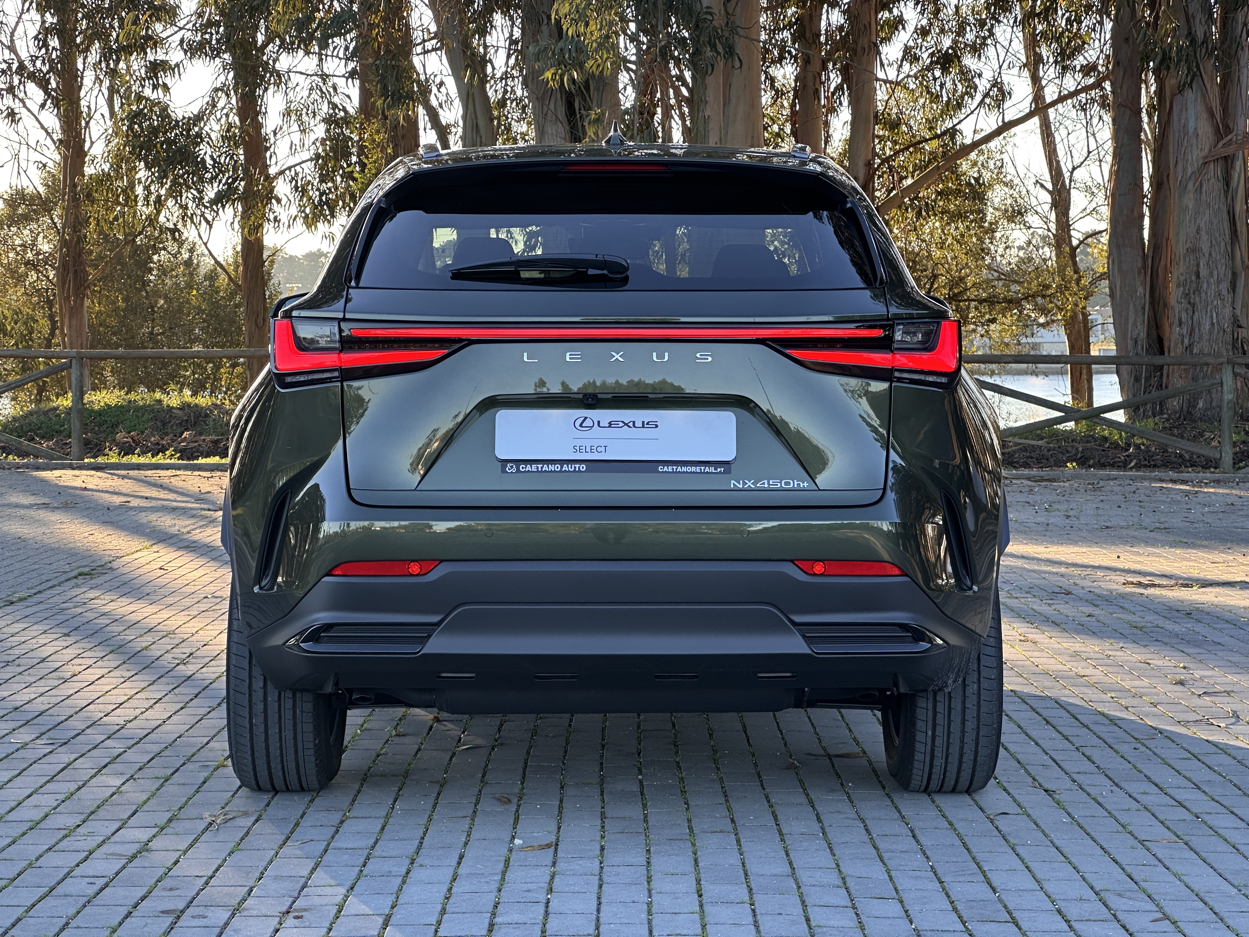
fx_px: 2778
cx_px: 624
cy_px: 468
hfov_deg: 25.3
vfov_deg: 19.1
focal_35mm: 77
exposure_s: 1/99
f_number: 2.8
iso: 40
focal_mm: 9
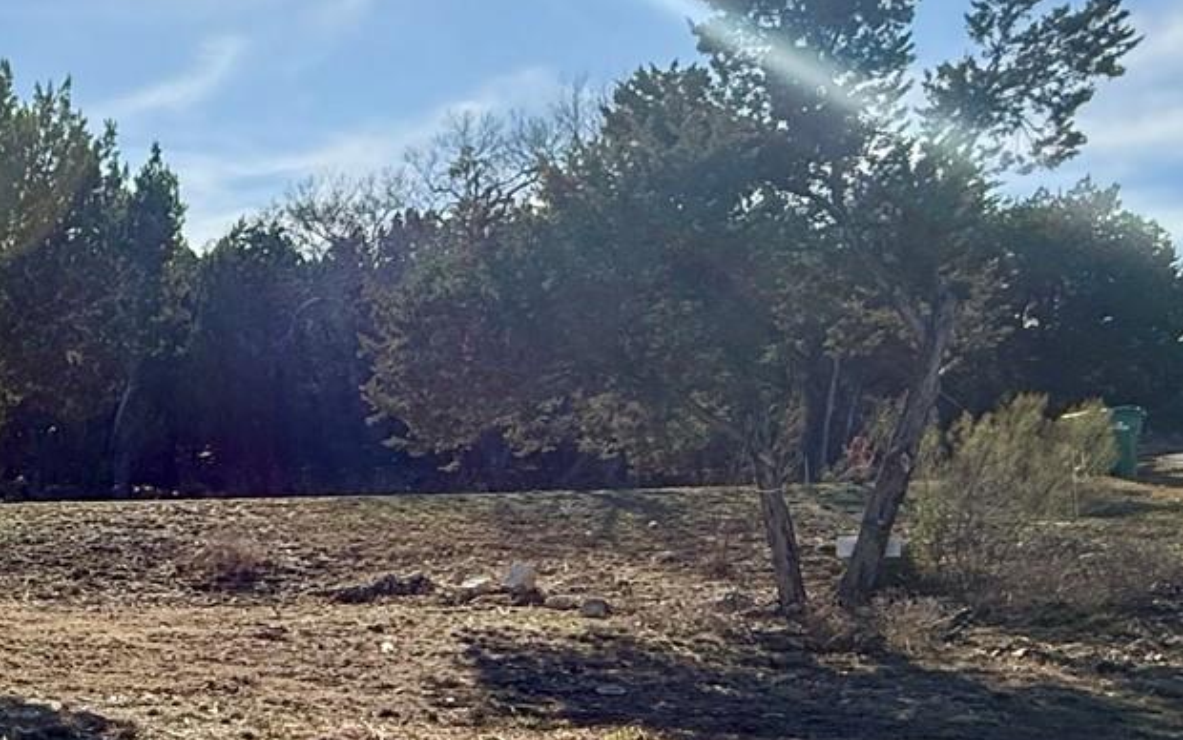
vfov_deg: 25.8
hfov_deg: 35.0
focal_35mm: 49
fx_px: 1580
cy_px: 605
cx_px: -130
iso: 80
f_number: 2.2
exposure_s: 1/2976
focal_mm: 2.22
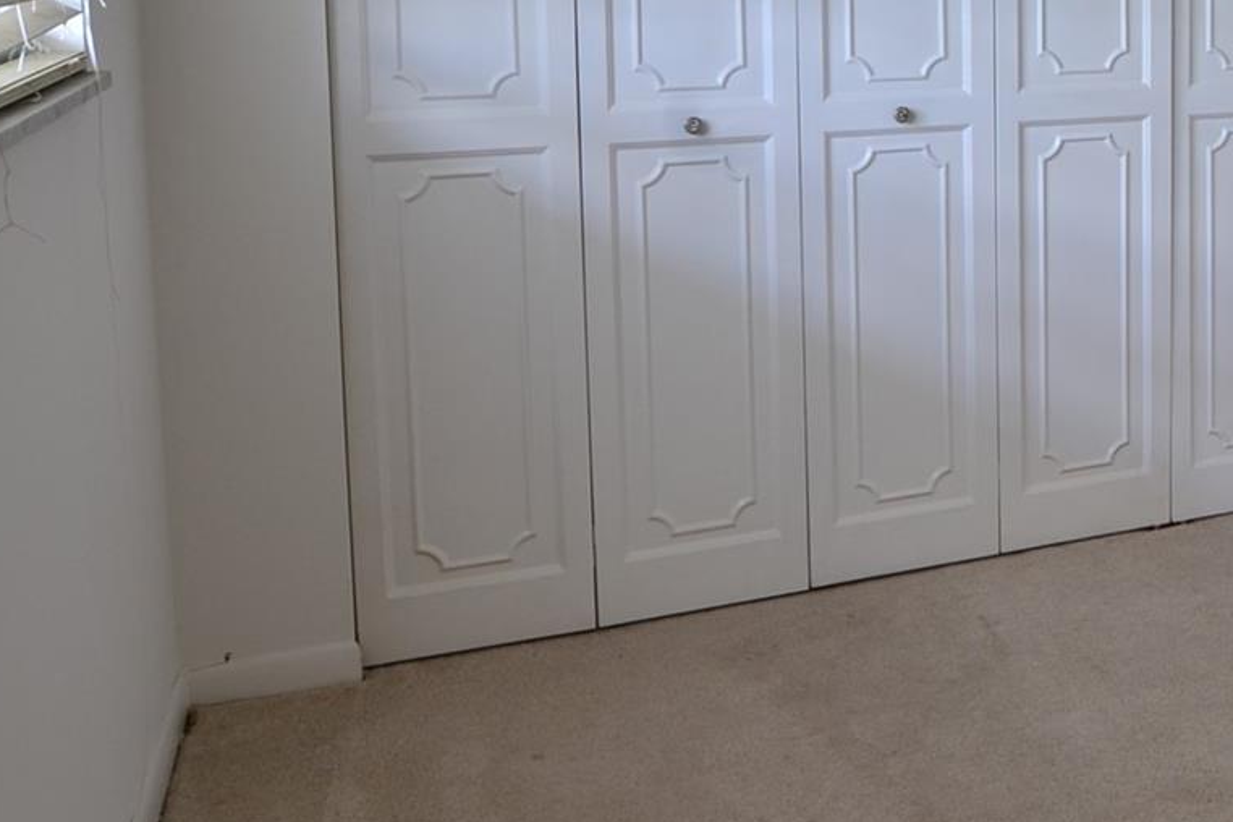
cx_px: 1350
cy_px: 56
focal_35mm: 44
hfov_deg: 37.2
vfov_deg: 28.9
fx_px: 1519
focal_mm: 11
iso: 100
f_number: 11
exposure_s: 1/1.6
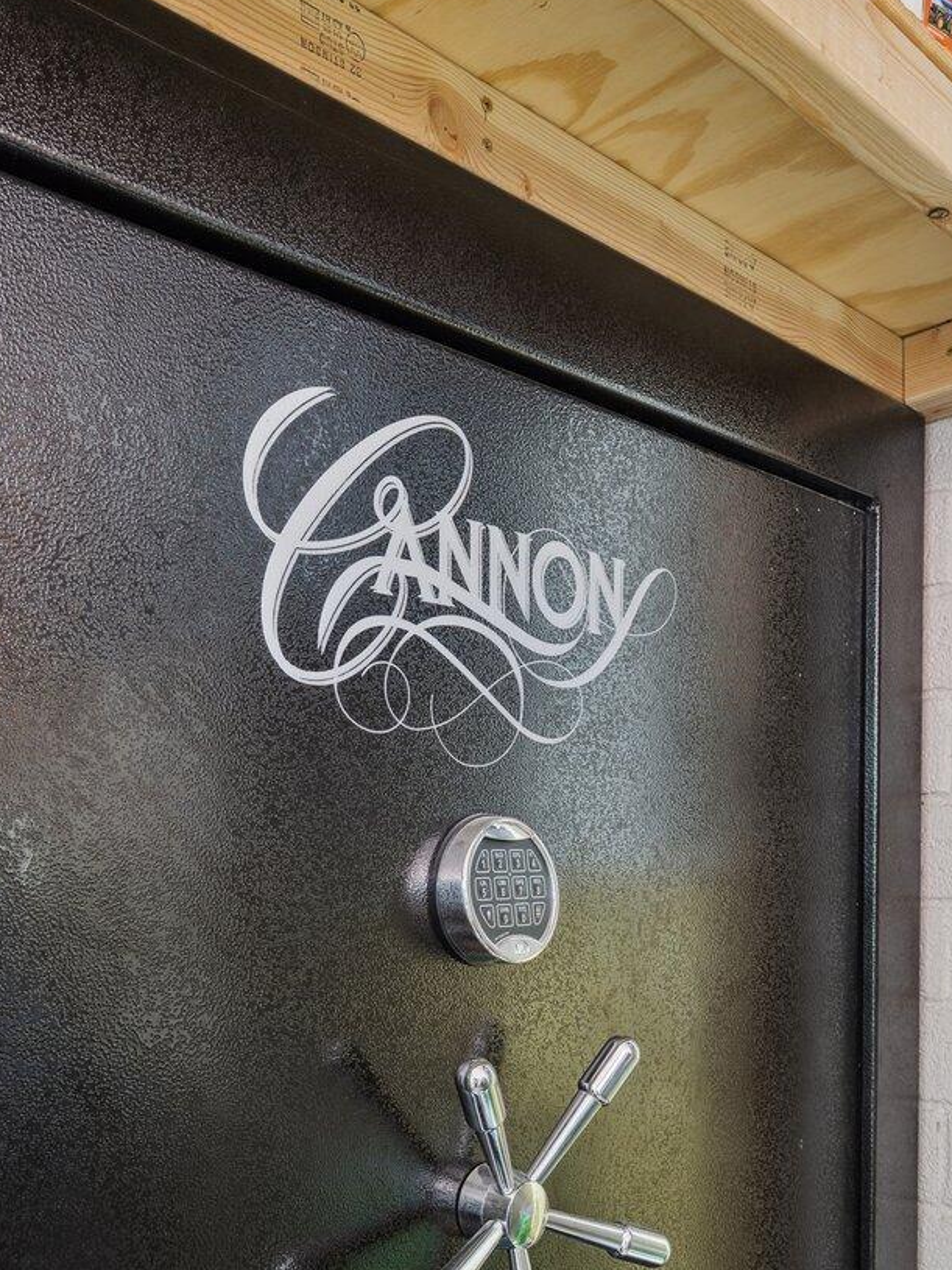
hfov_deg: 47.2
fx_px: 1064
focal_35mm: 29
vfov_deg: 61.2
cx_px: 291
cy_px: 750
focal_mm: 16
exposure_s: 3.2
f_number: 9
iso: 400
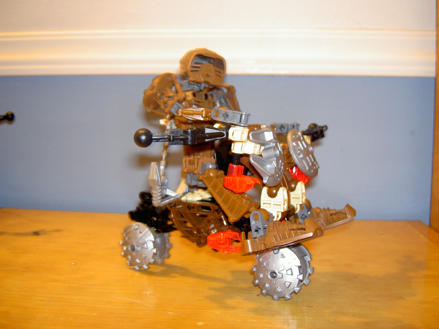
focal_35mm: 39
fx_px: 495
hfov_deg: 47.9
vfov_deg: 36.8
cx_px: 220
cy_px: 164
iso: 200
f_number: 2.8
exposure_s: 1/8
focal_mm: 8
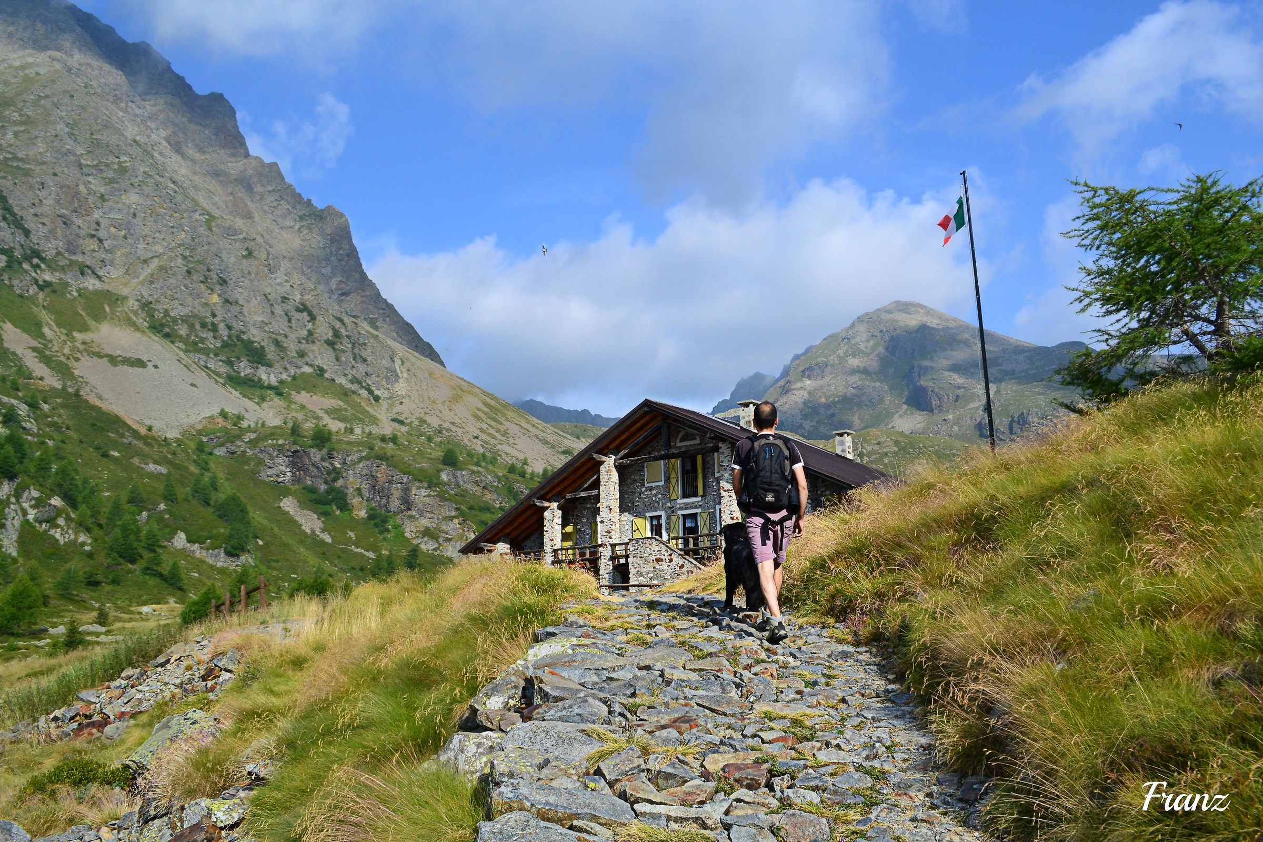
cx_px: 632
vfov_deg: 47.9
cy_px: 421
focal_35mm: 27
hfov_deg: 67.4
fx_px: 947
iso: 400
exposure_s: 1/400
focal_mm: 18
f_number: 11
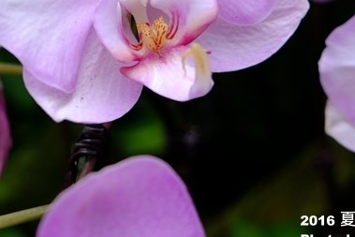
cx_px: 84
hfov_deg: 26.3
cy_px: -16
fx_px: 750
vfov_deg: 17.4
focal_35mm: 76
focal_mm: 21.4
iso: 250
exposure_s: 1/200
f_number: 3.6
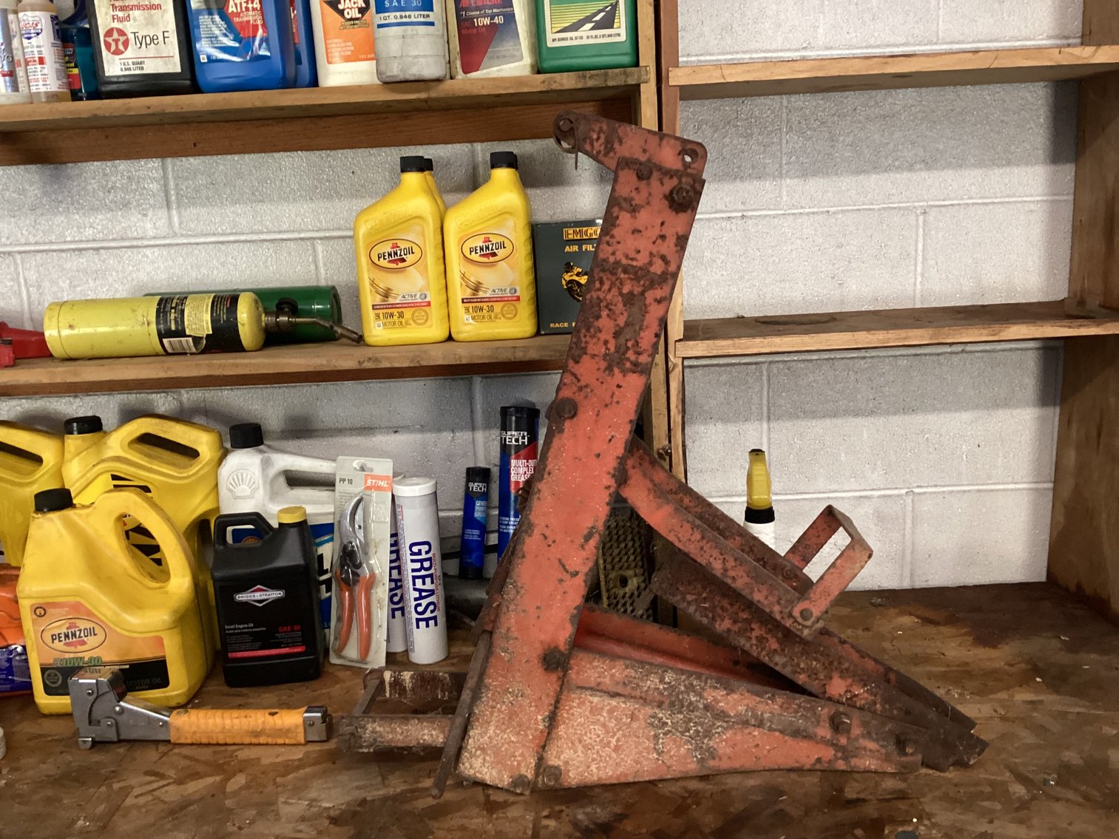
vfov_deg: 45.4
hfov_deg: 58.3
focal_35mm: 31
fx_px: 1002
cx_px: 560
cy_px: 420
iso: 400
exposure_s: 1/33
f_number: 2.4
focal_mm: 3.3
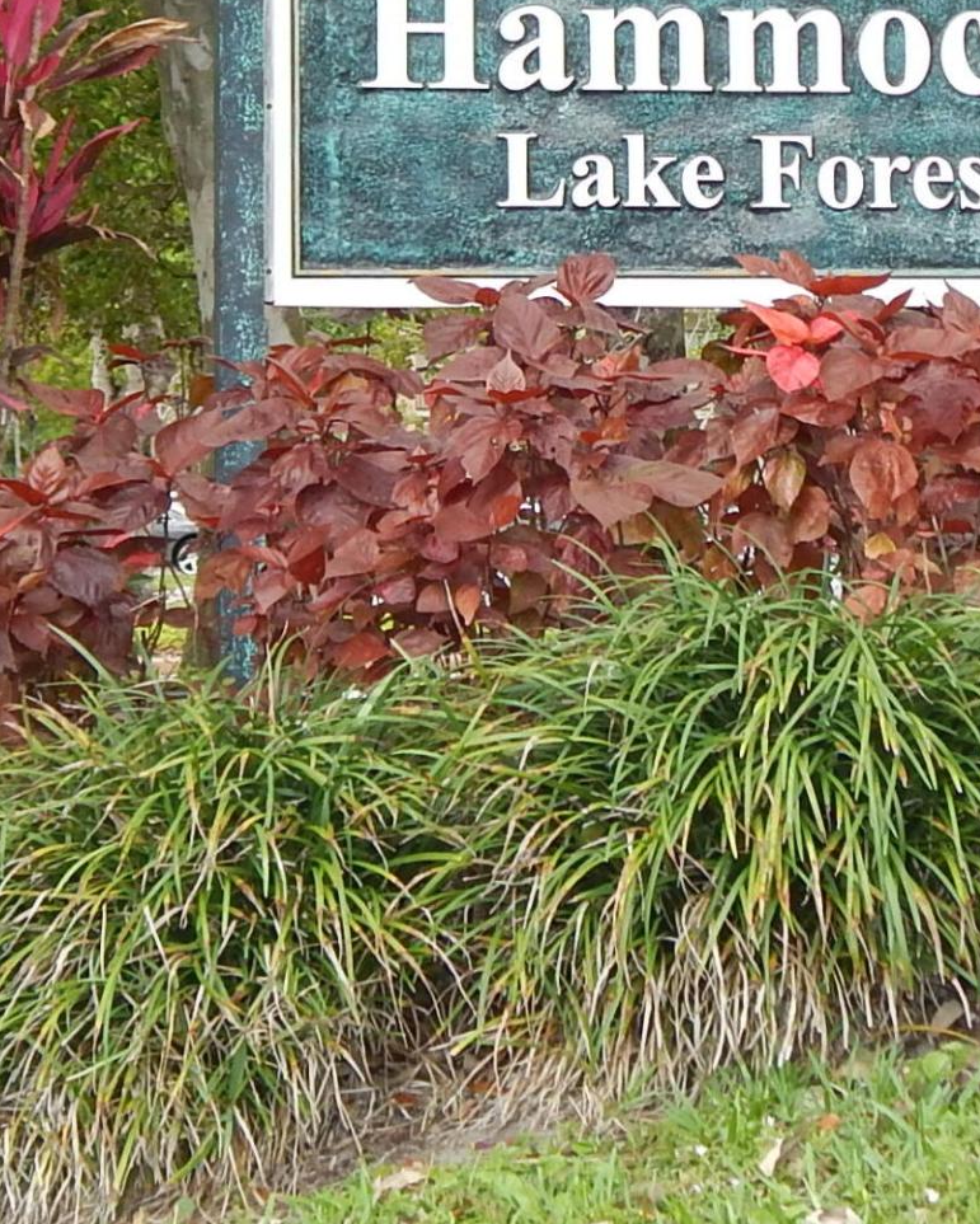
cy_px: 116
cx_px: 587
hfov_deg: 10.8
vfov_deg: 13.4
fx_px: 5182
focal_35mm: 143
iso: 180
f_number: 3.7
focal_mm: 8.6
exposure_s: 1/200
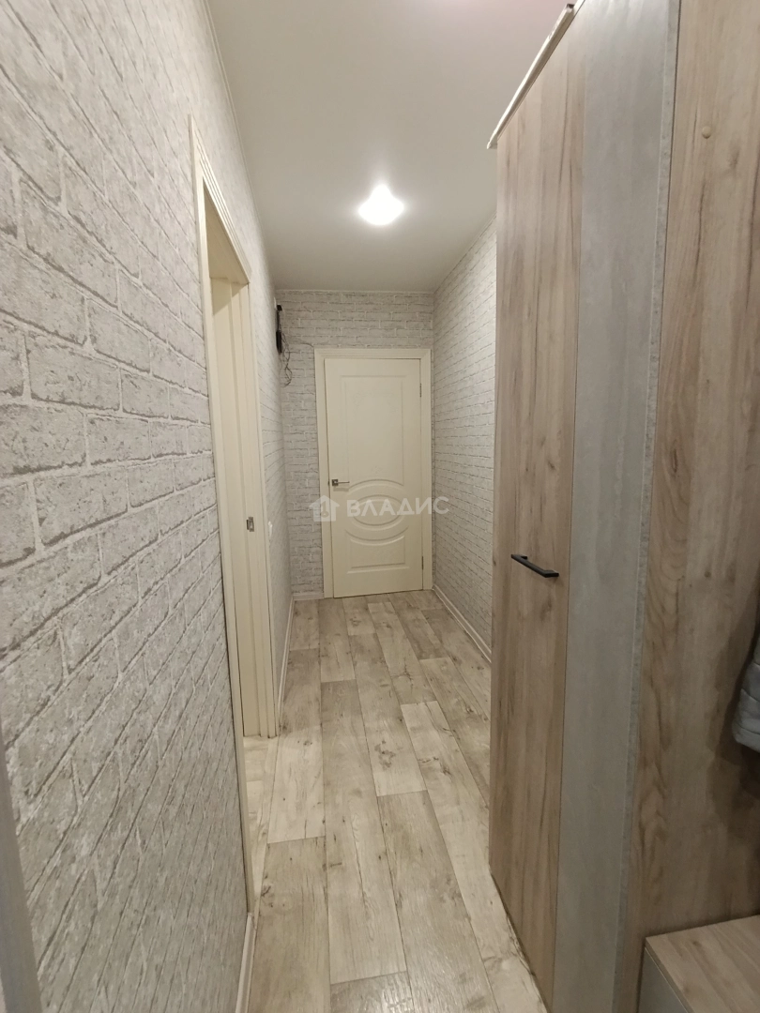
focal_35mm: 16
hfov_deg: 78.1
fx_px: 468
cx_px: 380
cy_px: 506
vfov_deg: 94.5
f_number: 2.2
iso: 400
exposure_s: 1/33.3
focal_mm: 1.65
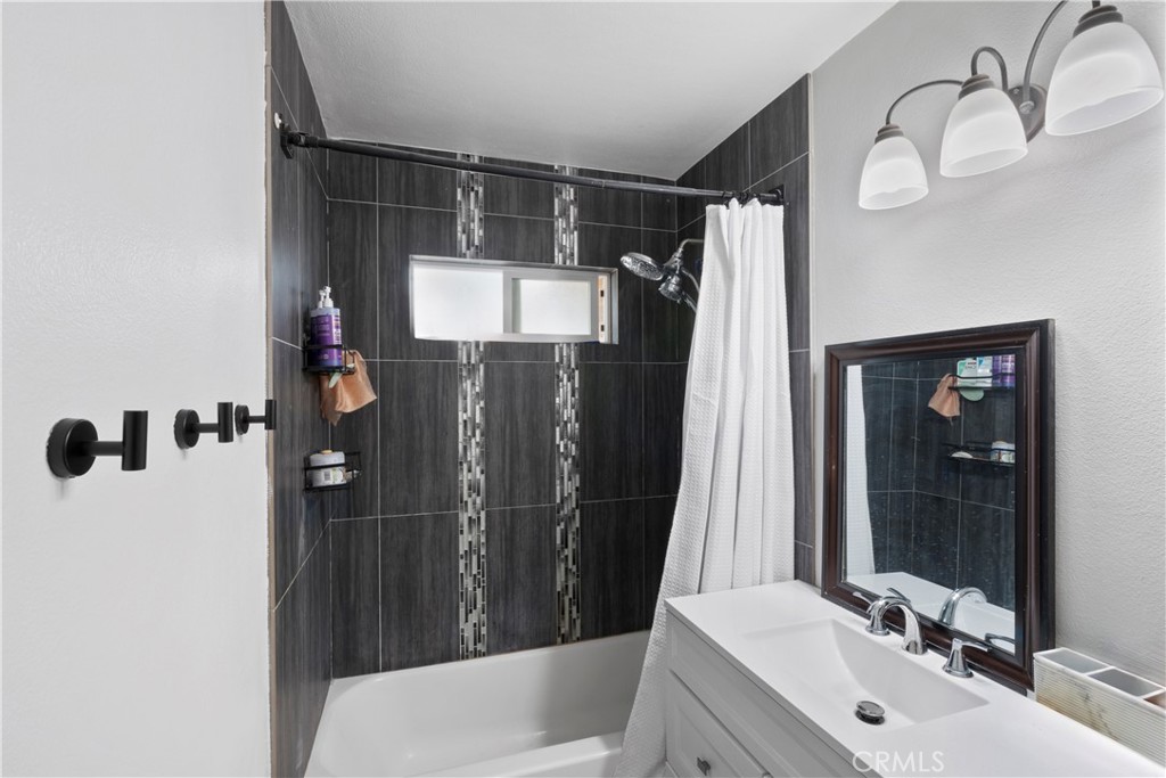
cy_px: 389
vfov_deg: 73.8
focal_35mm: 16
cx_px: 583
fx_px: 518
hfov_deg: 96.7
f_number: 22
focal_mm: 16
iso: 50
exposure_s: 3.2
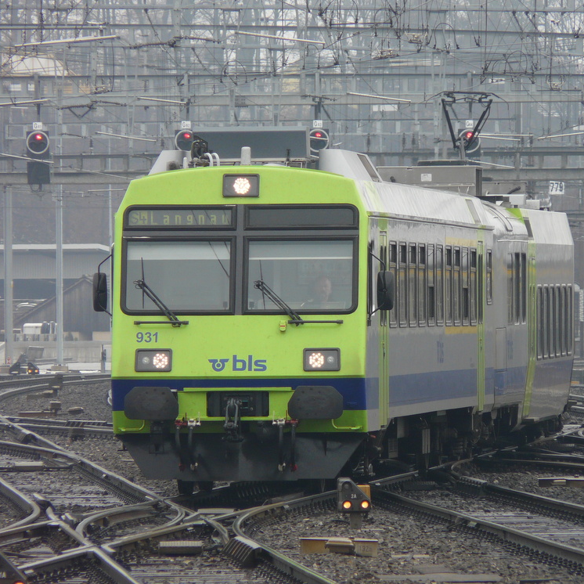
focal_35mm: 532
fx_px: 10154
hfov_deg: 3.3
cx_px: 367
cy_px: 292
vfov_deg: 3.3
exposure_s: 1/200
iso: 100
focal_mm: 73.7
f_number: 4
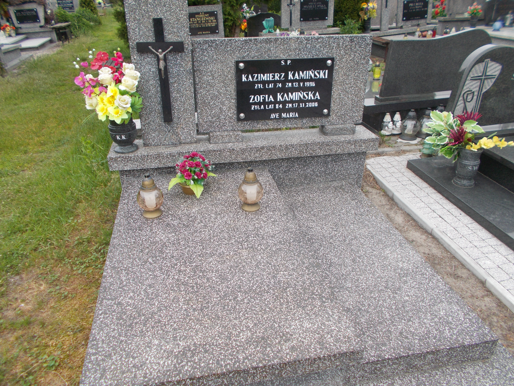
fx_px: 386
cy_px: 193
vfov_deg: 53.1
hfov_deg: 67.3
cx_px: 257
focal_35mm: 26
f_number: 3.2
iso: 80
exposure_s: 1/160
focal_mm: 4.6
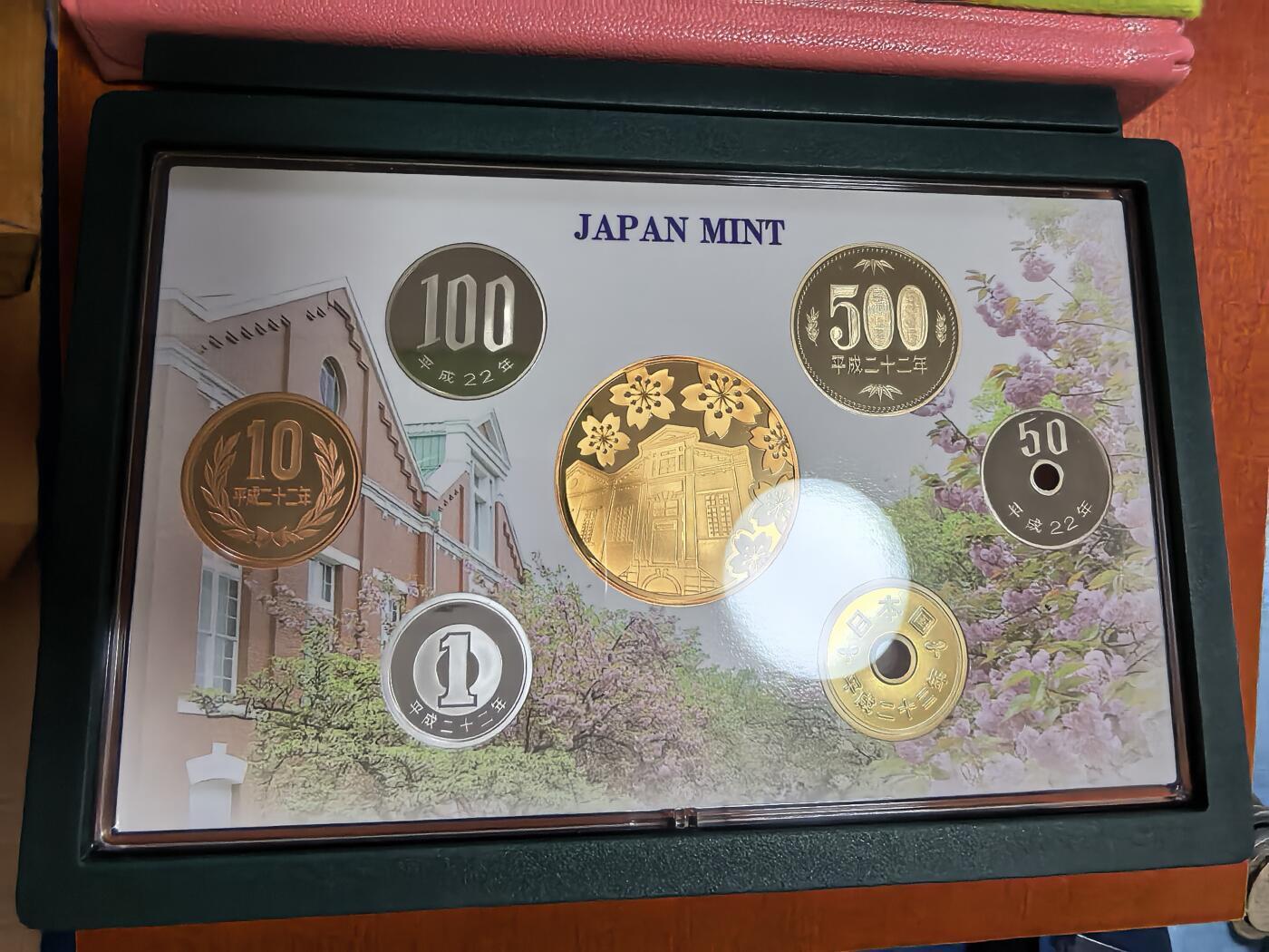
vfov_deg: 56.8
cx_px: 634
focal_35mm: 24
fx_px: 880
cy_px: 476
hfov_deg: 71.6
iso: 160
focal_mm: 1.68
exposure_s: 1/100
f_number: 2.2
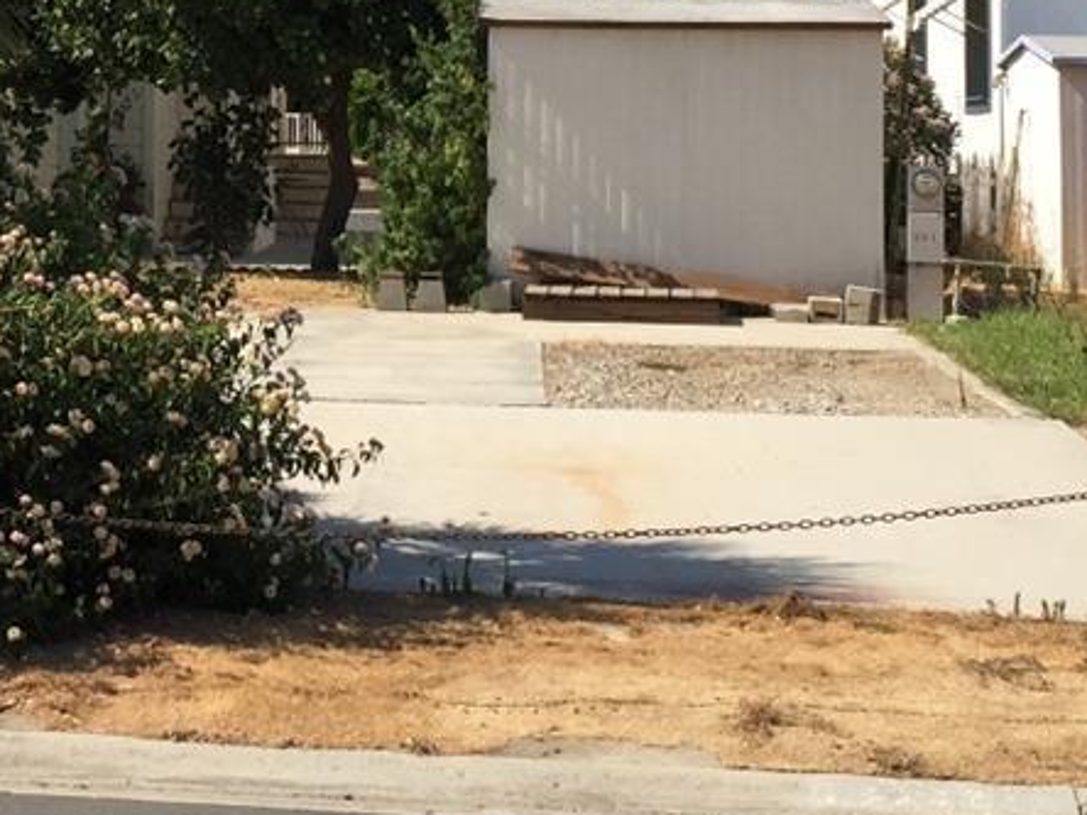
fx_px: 3077
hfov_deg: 19.4
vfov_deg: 14.8
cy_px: -64
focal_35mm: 98
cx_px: -29
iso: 32
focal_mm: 4.15
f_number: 2.2
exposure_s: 1/2475
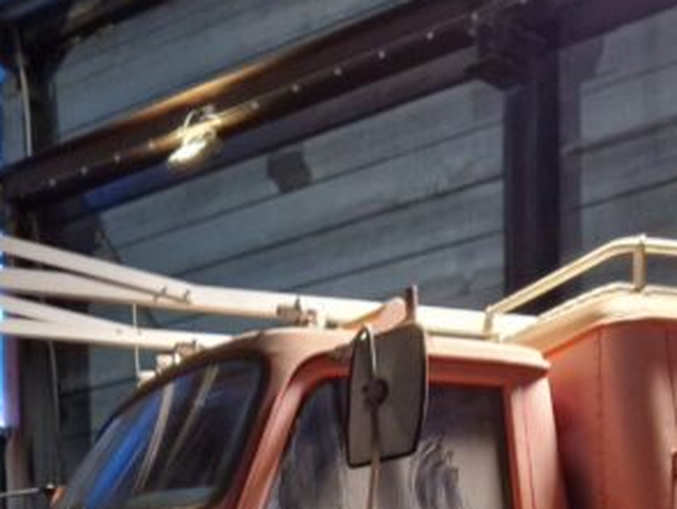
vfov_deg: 16.6
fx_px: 1566
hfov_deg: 24.4
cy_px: 783
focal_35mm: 80
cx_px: 279
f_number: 1.8
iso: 500
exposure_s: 1/100
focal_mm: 5.4
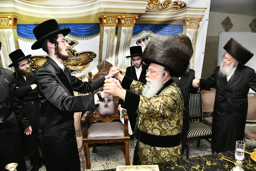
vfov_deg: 46.4
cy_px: 86
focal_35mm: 28
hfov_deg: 65.5
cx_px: 128
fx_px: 199
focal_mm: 28
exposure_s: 1/200
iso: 3200
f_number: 5.6
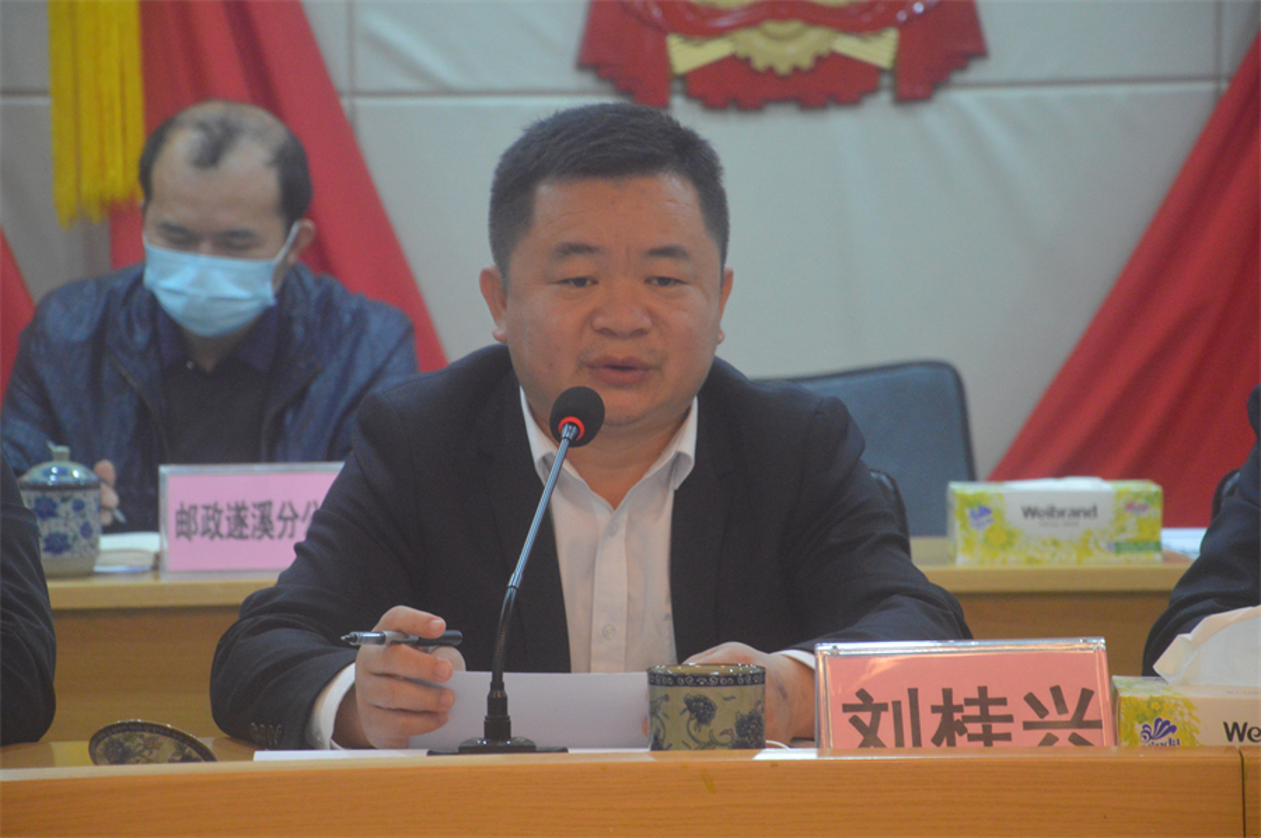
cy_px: 419
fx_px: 5511
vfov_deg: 8.7
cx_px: 630
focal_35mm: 158
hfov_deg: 13.1
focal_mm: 105
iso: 2200
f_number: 5.6
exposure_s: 1/60
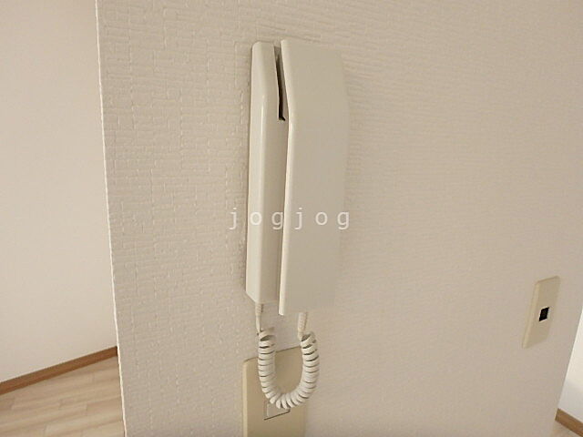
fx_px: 354
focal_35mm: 21
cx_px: 292
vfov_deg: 63.4
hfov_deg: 79.0
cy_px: 218
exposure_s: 1/50
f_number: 3.5
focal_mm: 3.7
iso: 200
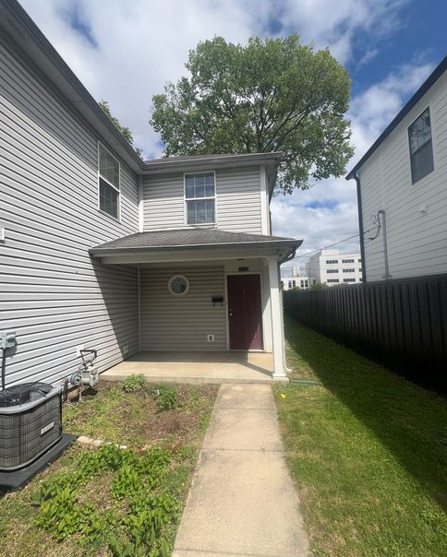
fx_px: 231
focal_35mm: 14
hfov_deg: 88.0
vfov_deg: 100.7
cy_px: 284
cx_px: 218
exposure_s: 1/2137
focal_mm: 1.57
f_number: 1.8
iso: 32
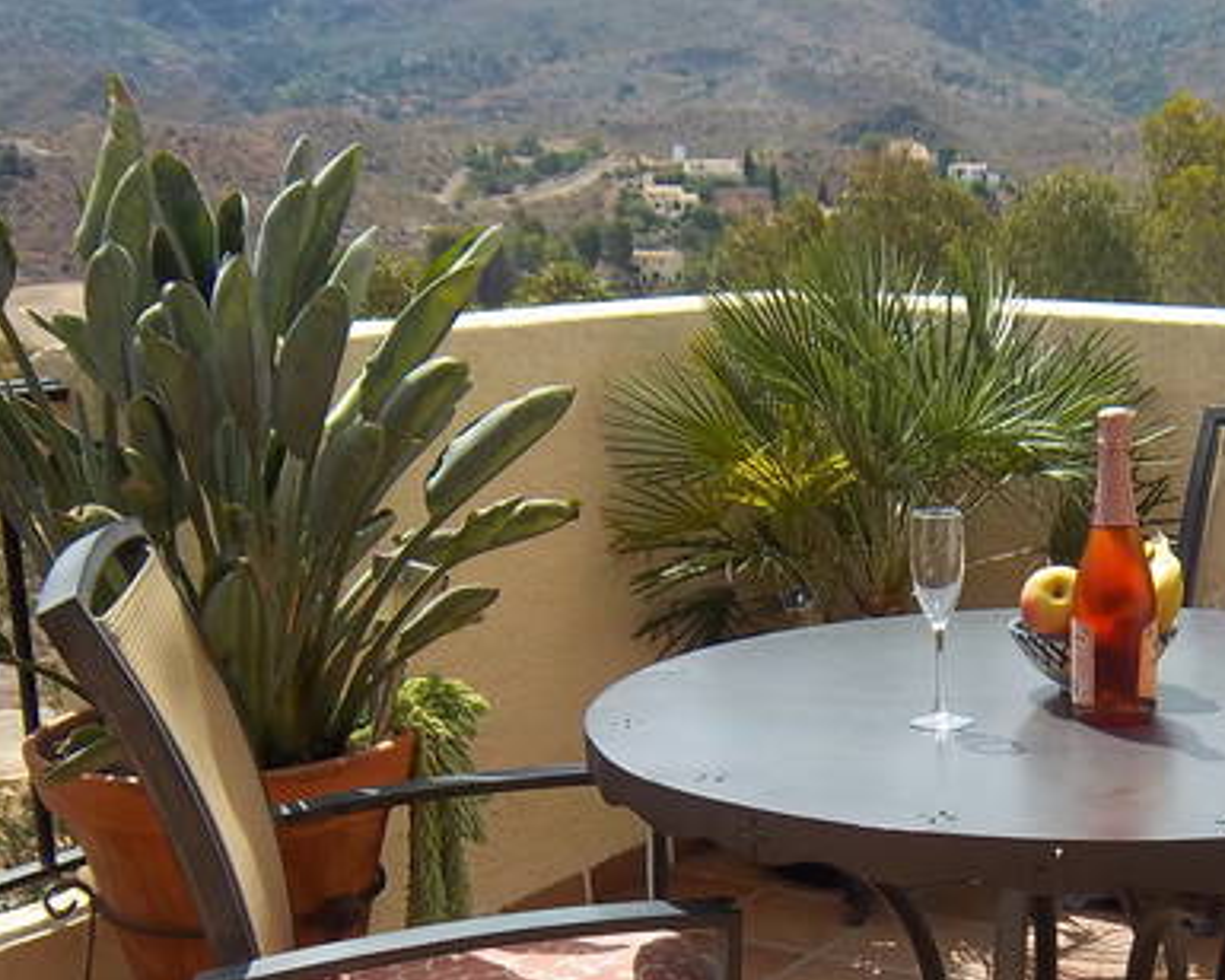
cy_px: 862
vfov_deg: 26.3
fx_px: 2030
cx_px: 945
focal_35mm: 56
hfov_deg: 32.8
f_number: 7.86
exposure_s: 1/160
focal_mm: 5.05
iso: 64
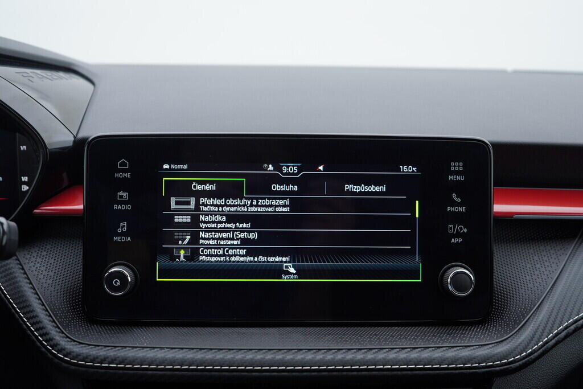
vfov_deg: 36.9
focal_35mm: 36
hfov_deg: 53.1
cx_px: 292
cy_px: 194
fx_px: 583
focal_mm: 24
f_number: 3.2
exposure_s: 1/60
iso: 125
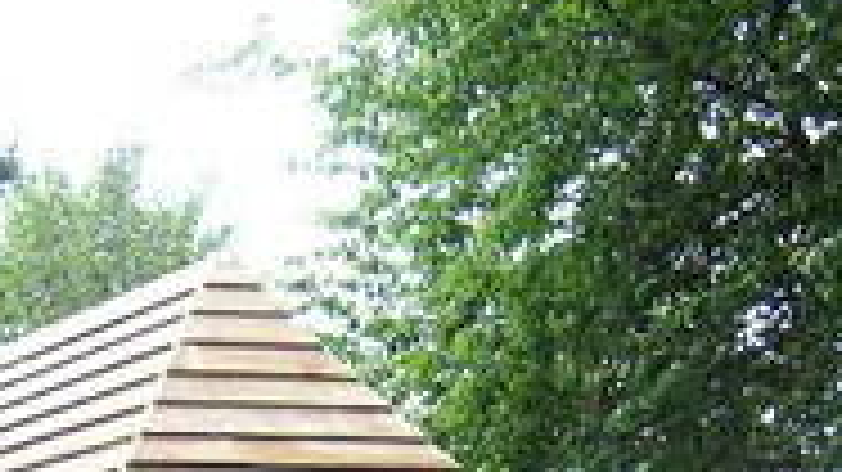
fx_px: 2031
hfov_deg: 23.2
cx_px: 239
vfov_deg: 12.9
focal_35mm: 91
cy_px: 607
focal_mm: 5.26
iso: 100
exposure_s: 1/152
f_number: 3.84
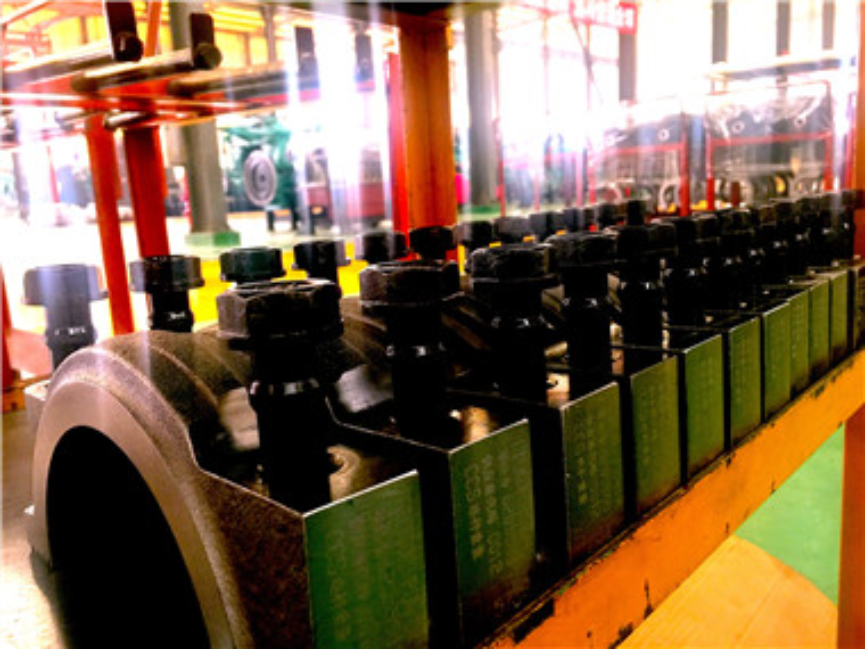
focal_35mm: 29
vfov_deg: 48.2
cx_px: 432
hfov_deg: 61.7
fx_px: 725
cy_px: 324
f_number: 2.2
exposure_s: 1/17
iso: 64
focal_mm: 4.15
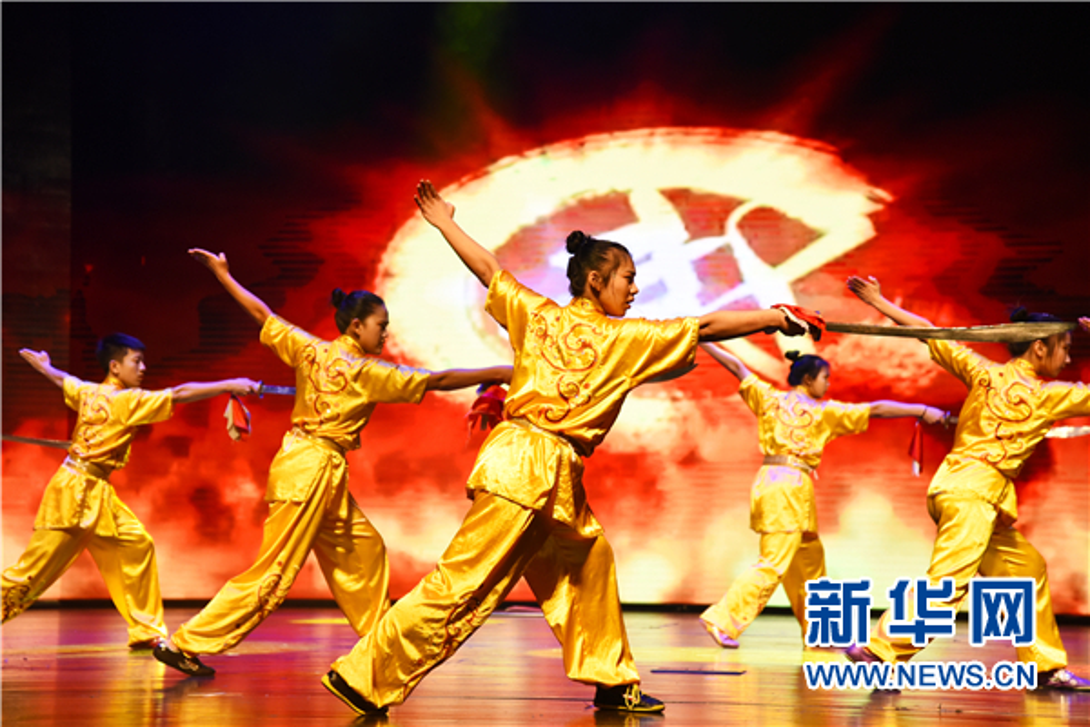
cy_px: 364
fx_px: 2573
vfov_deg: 16.1
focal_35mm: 85
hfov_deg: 23.9
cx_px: 545
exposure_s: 1/125
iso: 2000
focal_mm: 85
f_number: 4.5
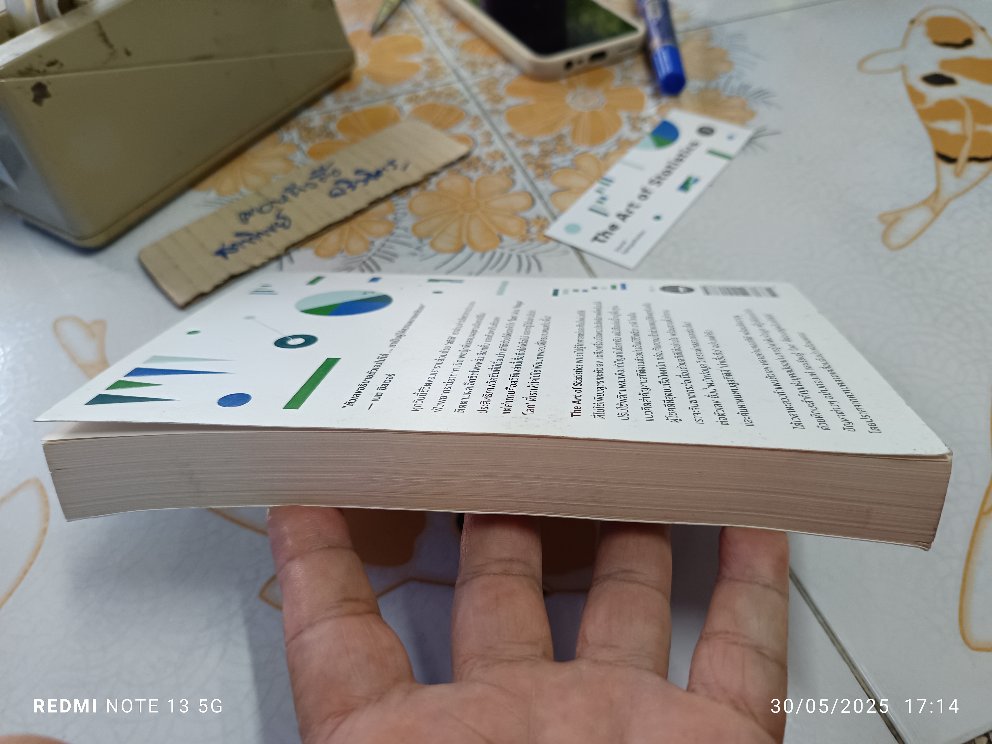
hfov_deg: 71.6
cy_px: 372
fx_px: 688
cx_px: 496
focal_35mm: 24
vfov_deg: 56.8
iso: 754
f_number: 1.7
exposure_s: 1/50
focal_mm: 5.31
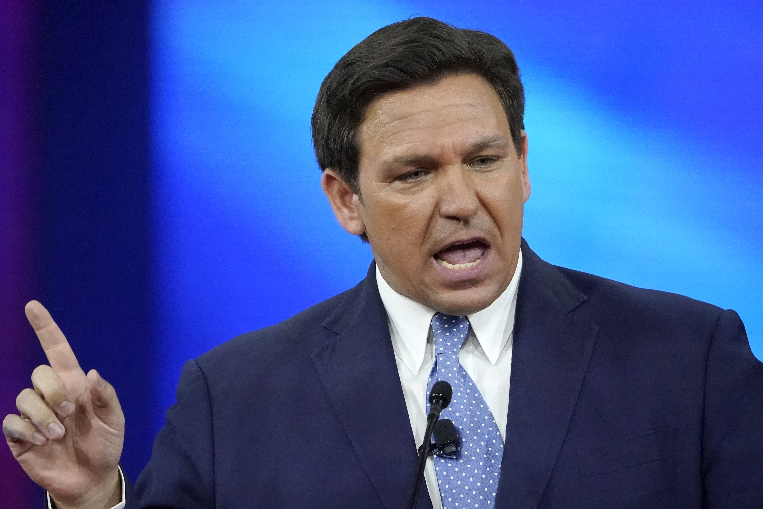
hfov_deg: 2.5
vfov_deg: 1.6
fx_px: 17761
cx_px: 382
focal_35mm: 838
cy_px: 254
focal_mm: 559
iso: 10000
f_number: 6.3
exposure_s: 1/1000
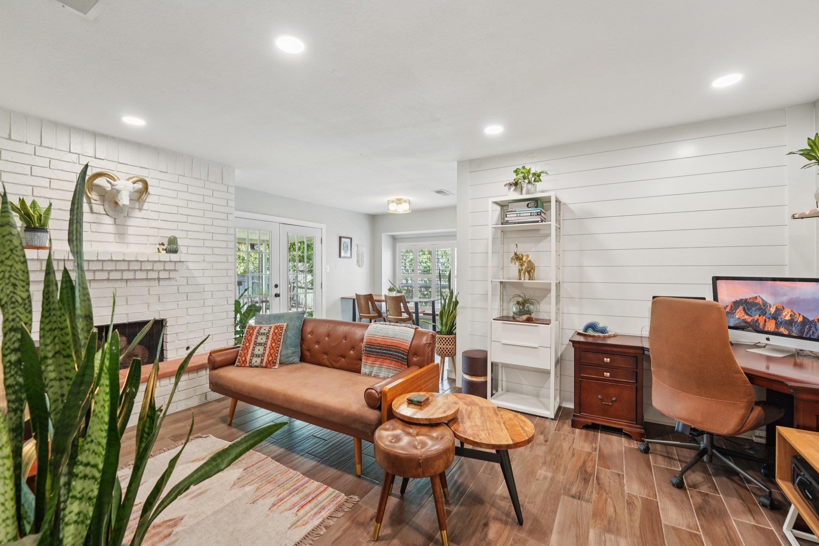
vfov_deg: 81.2
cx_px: 410
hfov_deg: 104.3
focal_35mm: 14
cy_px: 273
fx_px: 318
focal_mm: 14
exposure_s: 1/15
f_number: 8
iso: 400
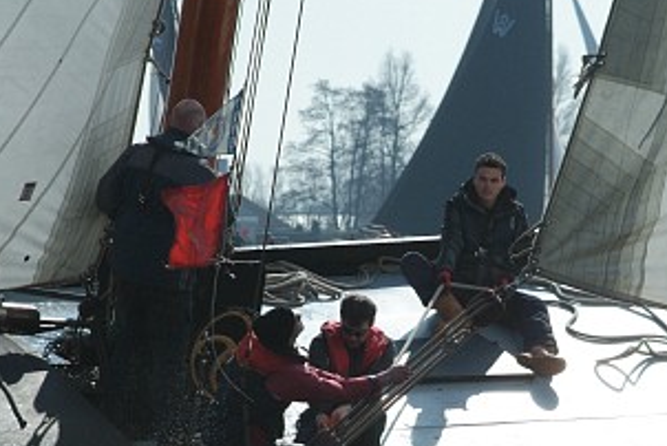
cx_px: 314
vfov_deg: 4.6
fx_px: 5601
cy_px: 193
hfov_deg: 6.8
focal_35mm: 302
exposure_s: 1/1500
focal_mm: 135
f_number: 9.5
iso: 400
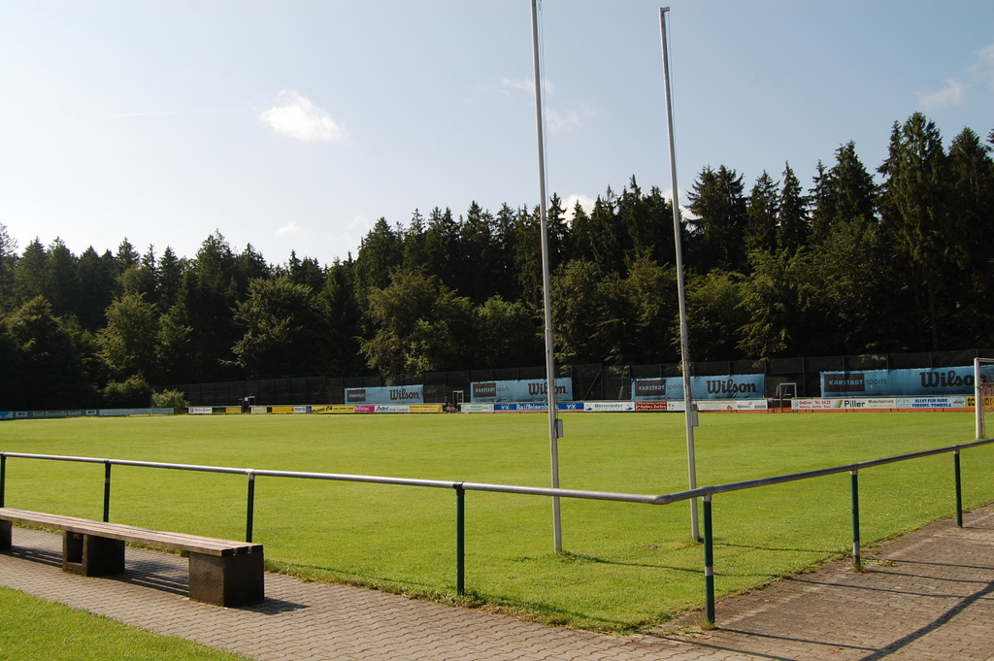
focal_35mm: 39
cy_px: 330
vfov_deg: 34.2
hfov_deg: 49.6
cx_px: 497
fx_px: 1076
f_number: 7.1
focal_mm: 26
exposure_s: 1/500
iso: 200
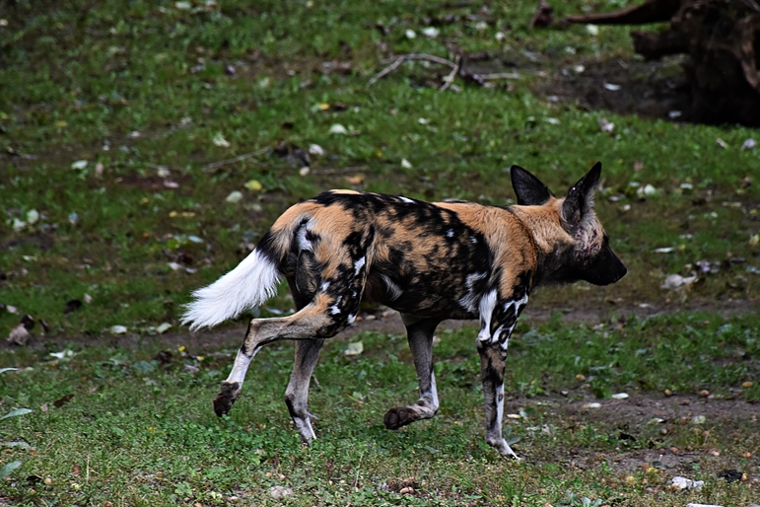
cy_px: 231
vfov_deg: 4.9
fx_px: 5890
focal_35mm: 279
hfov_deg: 7.4
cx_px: 453
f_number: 5.6
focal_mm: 140
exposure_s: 1/500
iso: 800
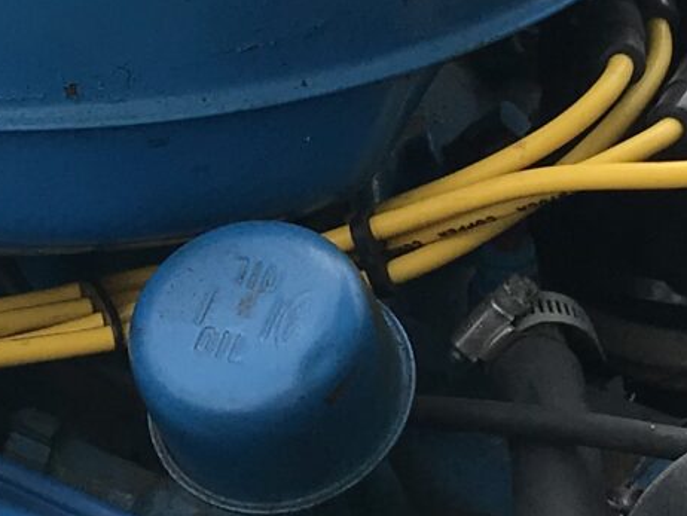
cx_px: 27
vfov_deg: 9.6
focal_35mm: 155
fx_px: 3078
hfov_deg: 12.6
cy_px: 137
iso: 20
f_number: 1.8
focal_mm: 3.99
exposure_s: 1/1088
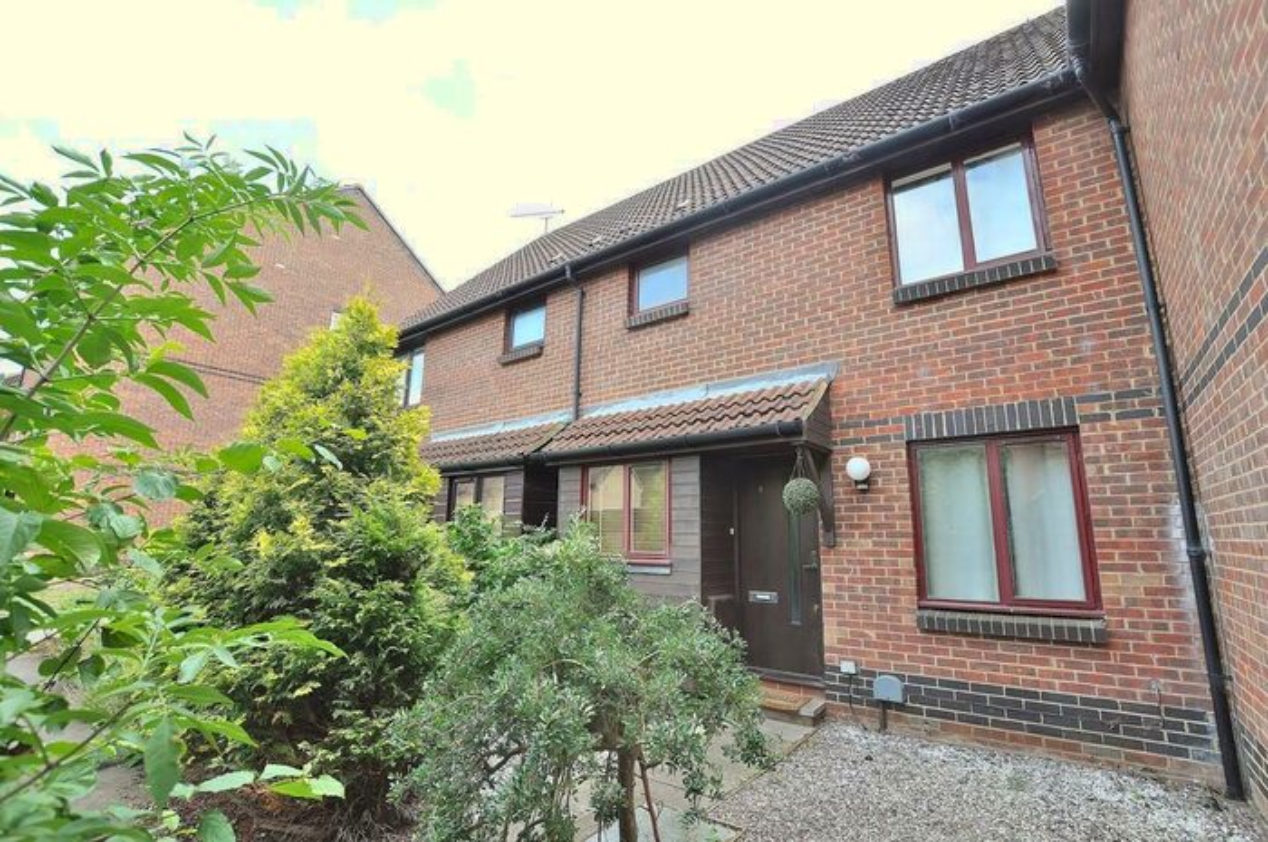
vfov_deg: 77.2
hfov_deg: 100.5
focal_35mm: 15
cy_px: 421
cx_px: 634
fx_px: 528
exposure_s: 1/100
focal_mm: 10
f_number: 5.6
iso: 200
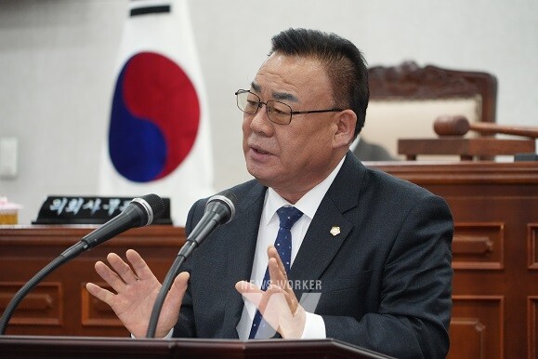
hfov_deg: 8.6
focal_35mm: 240
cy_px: 180
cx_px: 269
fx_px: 3586
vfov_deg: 5.7
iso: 6400
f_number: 6.3
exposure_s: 1/250
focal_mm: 240
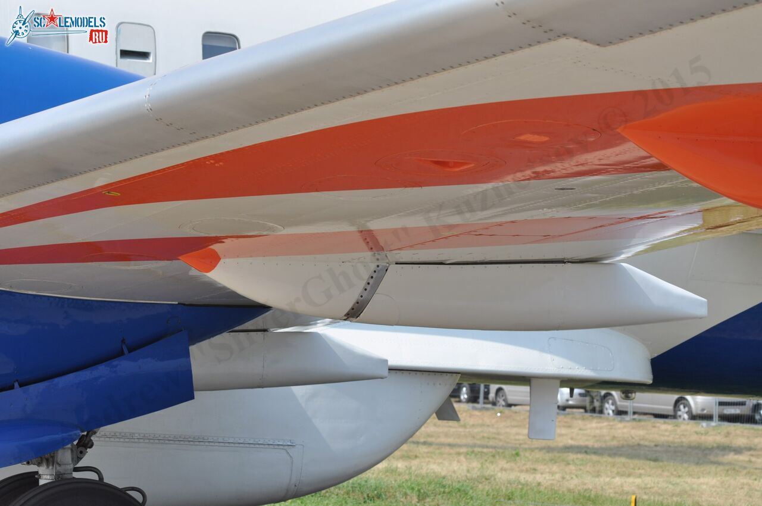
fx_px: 2600
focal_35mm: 123
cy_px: 253
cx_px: 381
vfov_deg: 11.1
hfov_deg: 16.7
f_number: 8
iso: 200
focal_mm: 82
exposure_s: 1/400
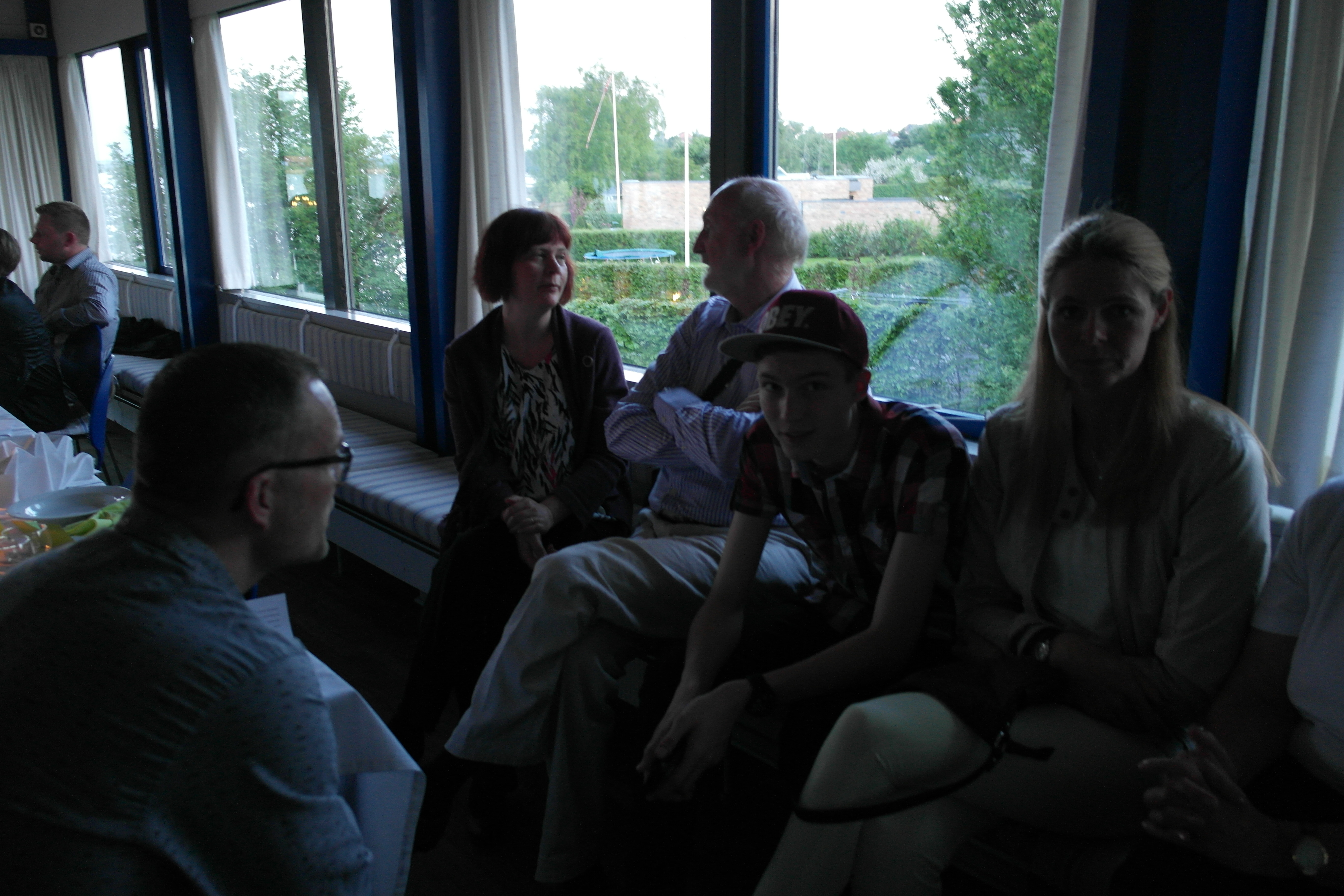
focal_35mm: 30
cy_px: 448
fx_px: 1120
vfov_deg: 43.6
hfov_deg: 61.9
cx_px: 672
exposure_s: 1/20
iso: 800
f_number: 3.5
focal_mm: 20
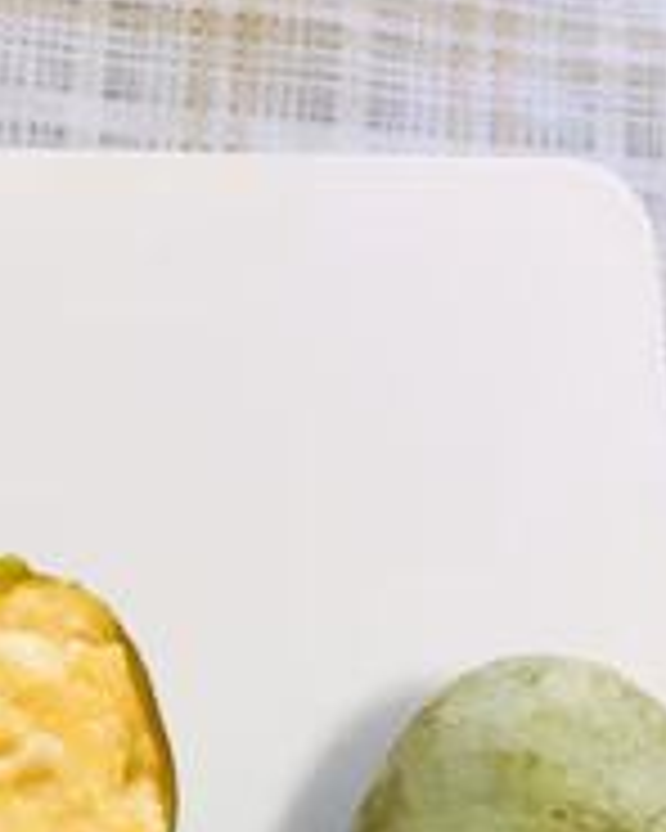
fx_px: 1454
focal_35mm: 59
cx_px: 162
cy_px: 877
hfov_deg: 25.5
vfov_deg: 29.3
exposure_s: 1/17
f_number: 1.8
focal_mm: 3.99
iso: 80
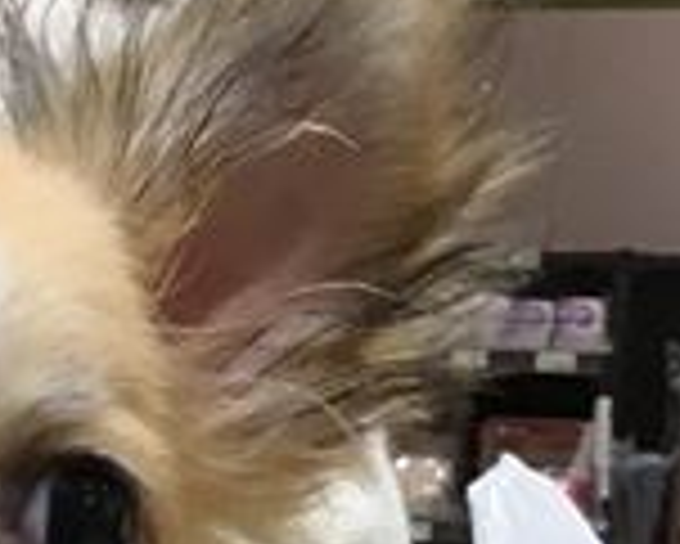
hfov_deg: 14.6
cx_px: -414
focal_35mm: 120
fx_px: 2417
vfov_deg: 12.6
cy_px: 602
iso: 40
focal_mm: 3.3
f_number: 2.4
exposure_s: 1/30
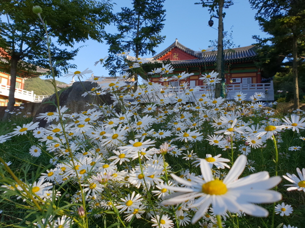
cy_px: 114
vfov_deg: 53.1
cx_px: 152
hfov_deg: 67.3
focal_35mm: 26
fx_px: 229
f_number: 2.4
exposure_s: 1/470
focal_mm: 4.3
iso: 50
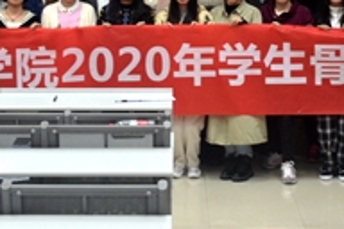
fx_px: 1147
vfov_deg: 10.9
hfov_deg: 17.1
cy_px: -130
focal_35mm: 120
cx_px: 170
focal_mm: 24
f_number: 3.8
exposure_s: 1/45
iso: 800
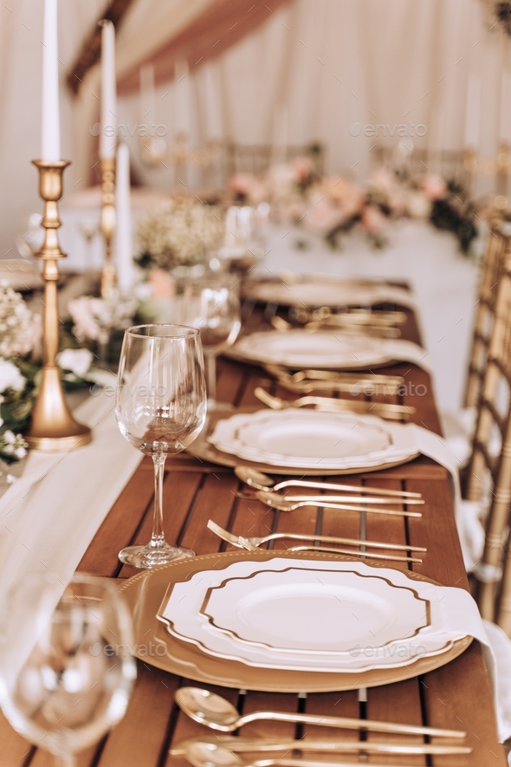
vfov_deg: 31.4
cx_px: 256
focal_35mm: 64
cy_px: 384
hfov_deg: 21.2
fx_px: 1363
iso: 250
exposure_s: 1/100
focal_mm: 64
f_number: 2.8
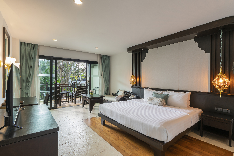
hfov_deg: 96.7
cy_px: 78
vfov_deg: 73.8
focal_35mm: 16
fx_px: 104
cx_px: 117
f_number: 13
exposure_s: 1/2
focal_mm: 16
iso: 400
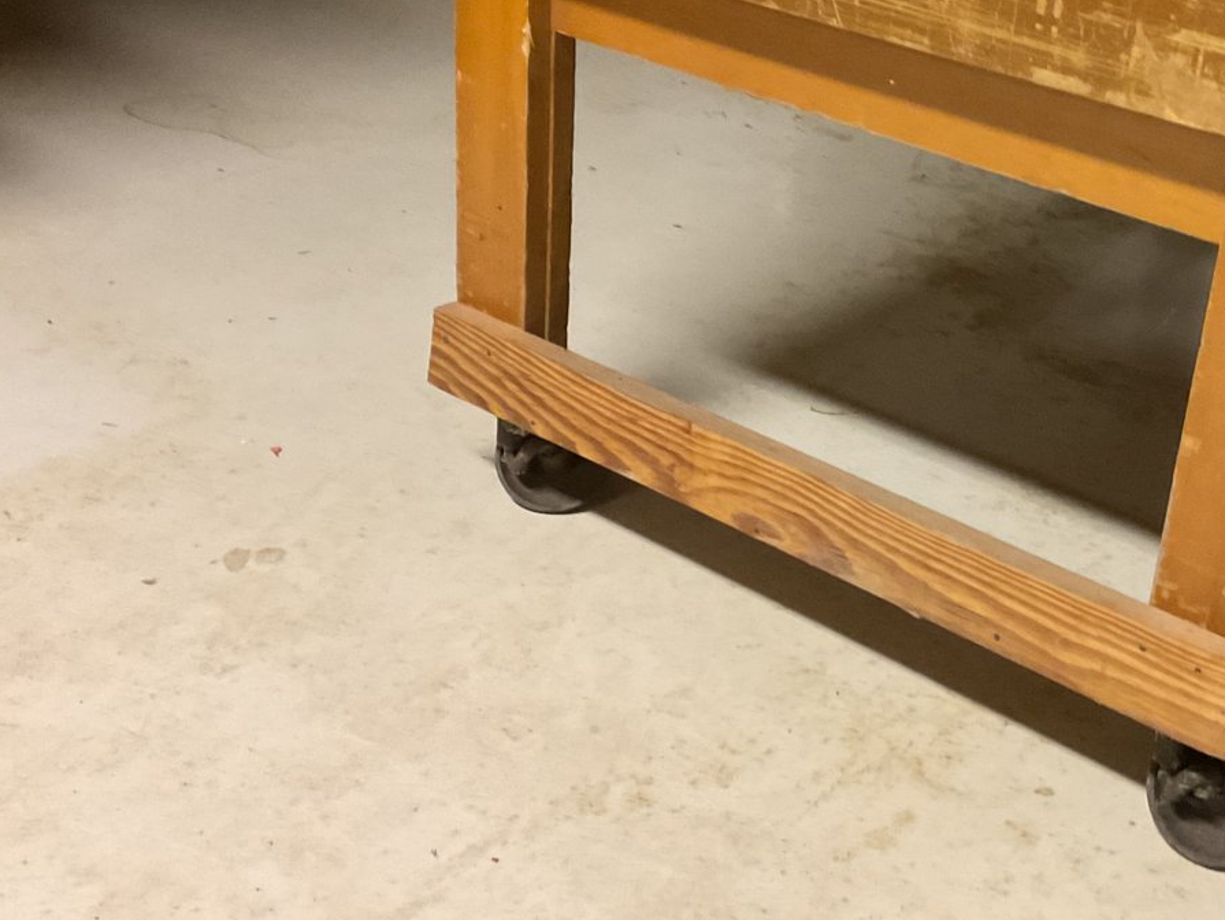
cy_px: 290
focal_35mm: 49
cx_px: 933
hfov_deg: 37.8
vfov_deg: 29.4
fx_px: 1735
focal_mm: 3
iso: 320
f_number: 1.8
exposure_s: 1/40
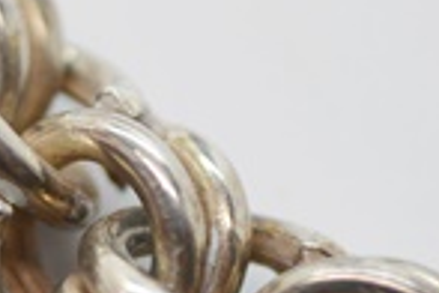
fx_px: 3366
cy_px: 155
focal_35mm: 276
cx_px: 33
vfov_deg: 5.0
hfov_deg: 7.4
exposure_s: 1/125
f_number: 5.6
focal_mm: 45
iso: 320
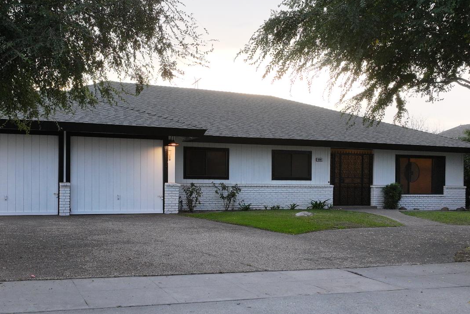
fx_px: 457
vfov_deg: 37.8
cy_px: 184
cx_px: 196
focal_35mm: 35
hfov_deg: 54.2
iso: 420
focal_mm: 12.29
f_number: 2.8
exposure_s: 1/200
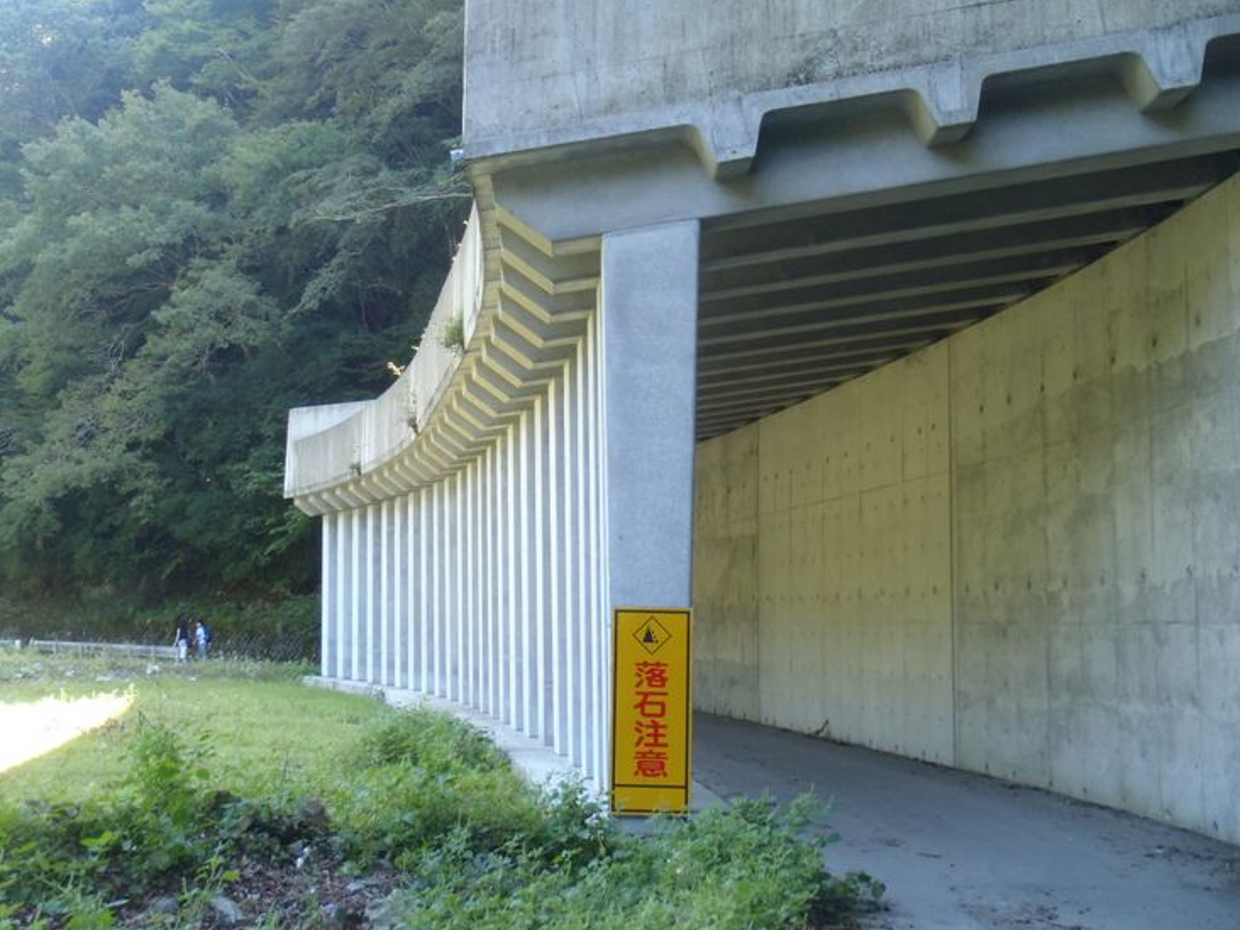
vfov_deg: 30.9
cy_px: 462
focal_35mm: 47
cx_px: 598
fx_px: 1684
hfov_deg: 40.4
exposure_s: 1/40
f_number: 4.8
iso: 200
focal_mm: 7.73
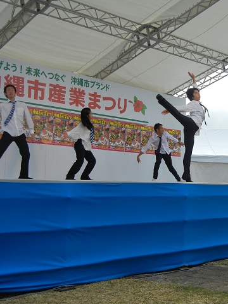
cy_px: 153
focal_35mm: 53
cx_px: 166
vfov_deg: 36.2
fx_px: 466
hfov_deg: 27.2
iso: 160
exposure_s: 1/244
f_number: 7.4
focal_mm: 7.1
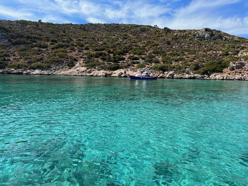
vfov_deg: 53.1
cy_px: 93
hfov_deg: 67.3
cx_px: 124
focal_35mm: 26
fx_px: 186
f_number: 1.5
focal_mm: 5.7
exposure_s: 1/3831
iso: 50
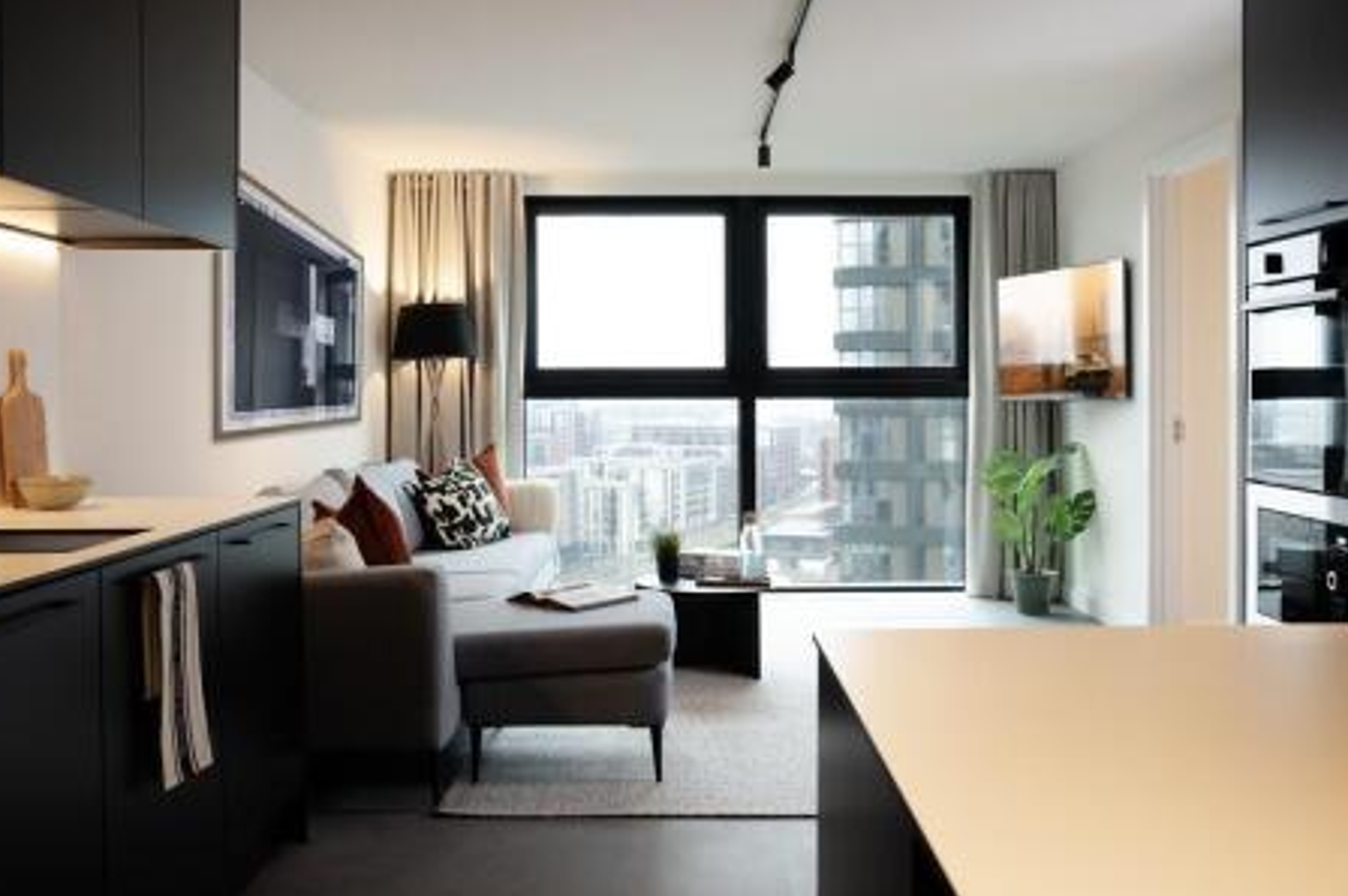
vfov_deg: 37.9
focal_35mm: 35
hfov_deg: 54.7
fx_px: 1304
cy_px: 440
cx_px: 674
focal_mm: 32.8
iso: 400
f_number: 8
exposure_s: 1/6
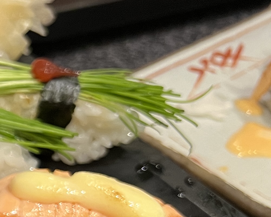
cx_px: -272
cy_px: 229
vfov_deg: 14.8
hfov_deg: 15.2
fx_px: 818
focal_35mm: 102
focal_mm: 5.7
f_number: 1.5
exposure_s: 1/50
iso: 200
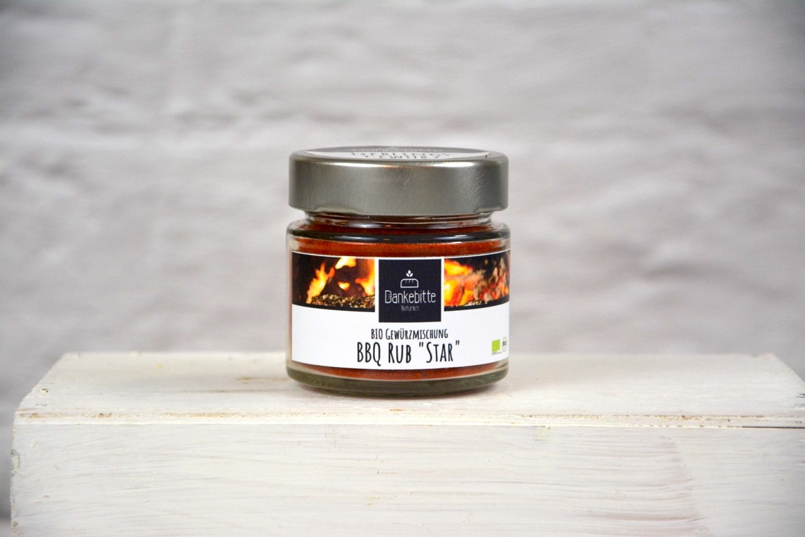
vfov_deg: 8.7
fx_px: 3521
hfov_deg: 13.0
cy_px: 268
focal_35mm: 158
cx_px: 402
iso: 800
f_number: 5.6
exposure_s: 1/160
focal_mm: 105
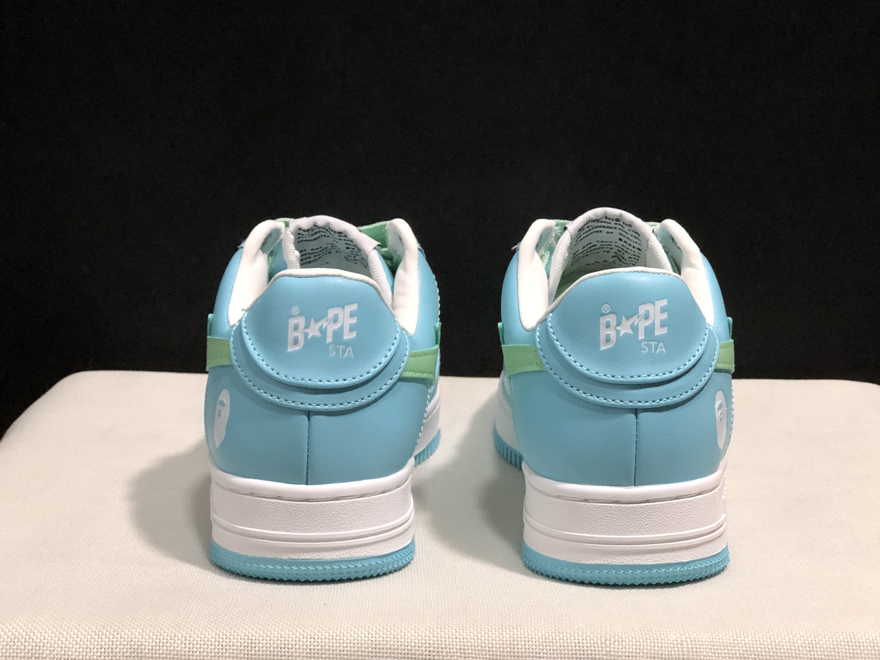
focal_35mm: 61
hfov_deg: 31.7
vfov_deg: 24.0
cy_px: 325
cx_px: 470
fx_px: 1551
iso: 80
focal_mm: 6.6
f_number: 2.8
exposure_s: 1/30
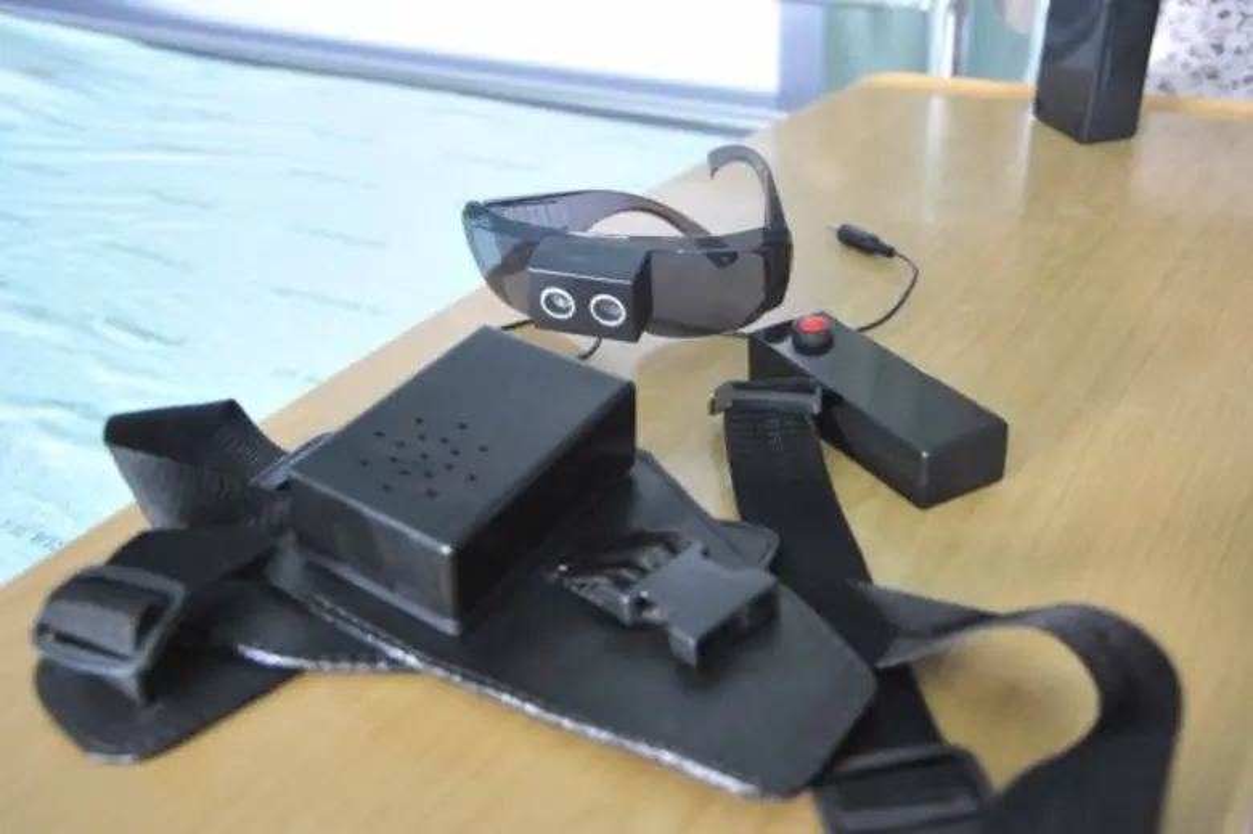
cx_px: 626
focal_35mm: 38
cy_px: 417
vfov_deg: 35.0
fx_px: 1322
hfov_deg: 50.7
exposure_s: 1/40
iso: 3200
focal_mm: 38
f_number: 5
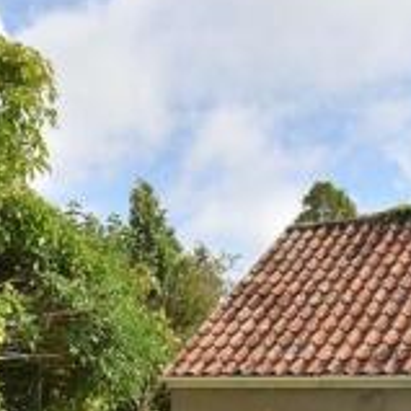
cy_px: 405
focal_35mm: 63
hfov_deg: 26.3
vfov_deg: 26.0
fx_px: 846
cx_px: 376
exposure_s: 1/200
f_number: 9
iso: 100
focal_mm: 12
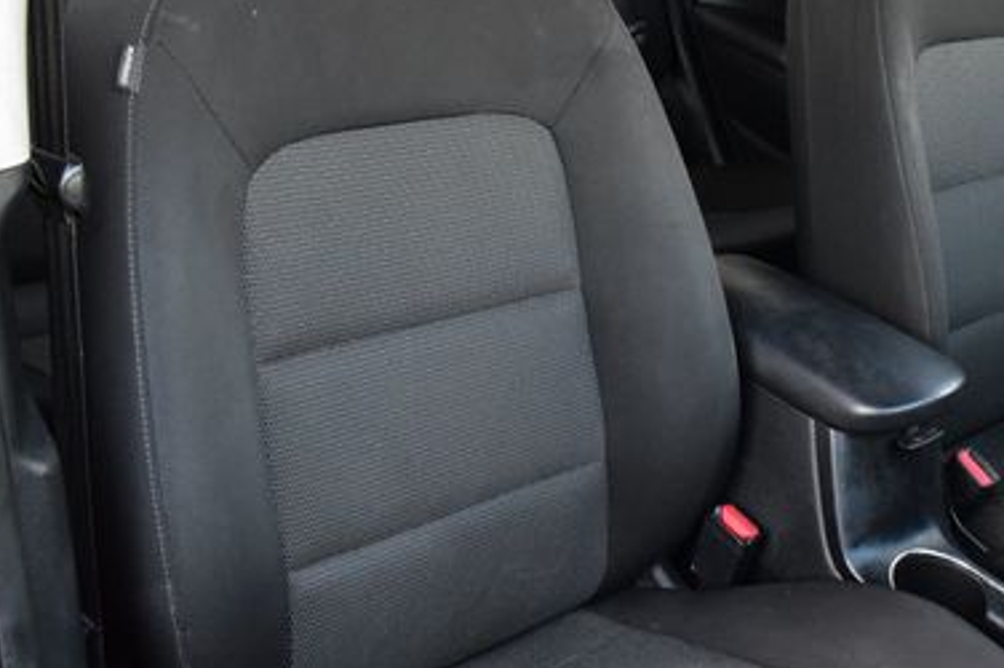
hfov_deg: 41.6
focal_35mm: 46
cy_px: 262
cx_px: 748
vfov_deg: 29.1
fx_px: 1282
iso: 2500
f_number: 8
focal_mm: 18
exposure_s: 1/60
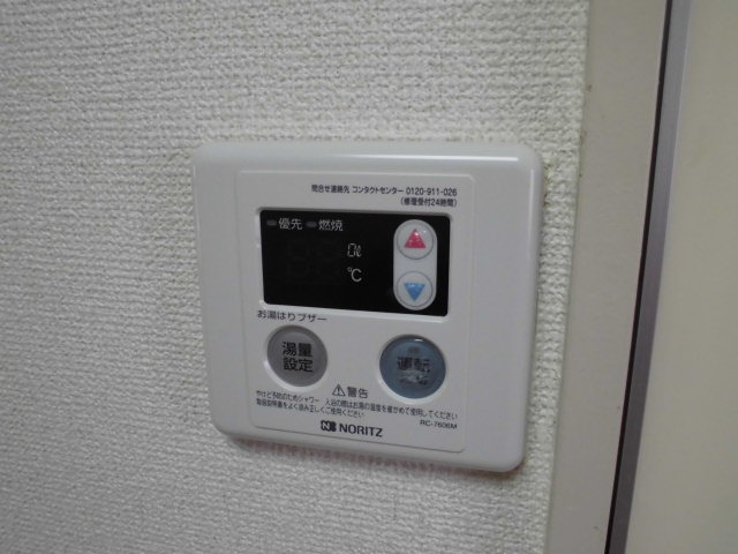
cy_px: 277
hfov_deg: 61.7
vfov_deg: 48.2
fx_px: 618
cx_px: 369
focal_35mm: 29
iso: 400
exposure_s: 1/60
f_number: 3.7
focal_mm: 5.3
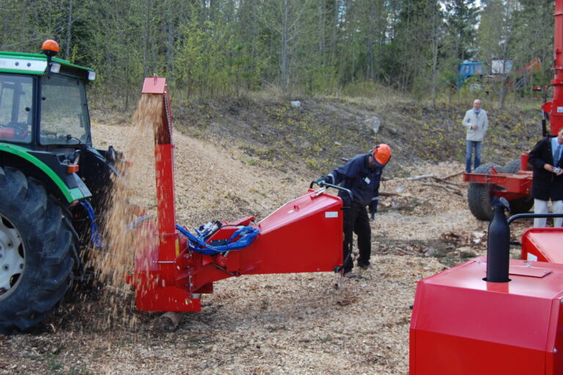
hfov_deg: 42.3
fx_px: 727
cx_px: 282
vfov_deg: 28.9
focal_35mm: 46
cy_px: 188
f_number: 6.3
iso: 200
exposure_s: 1/160
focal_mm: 31
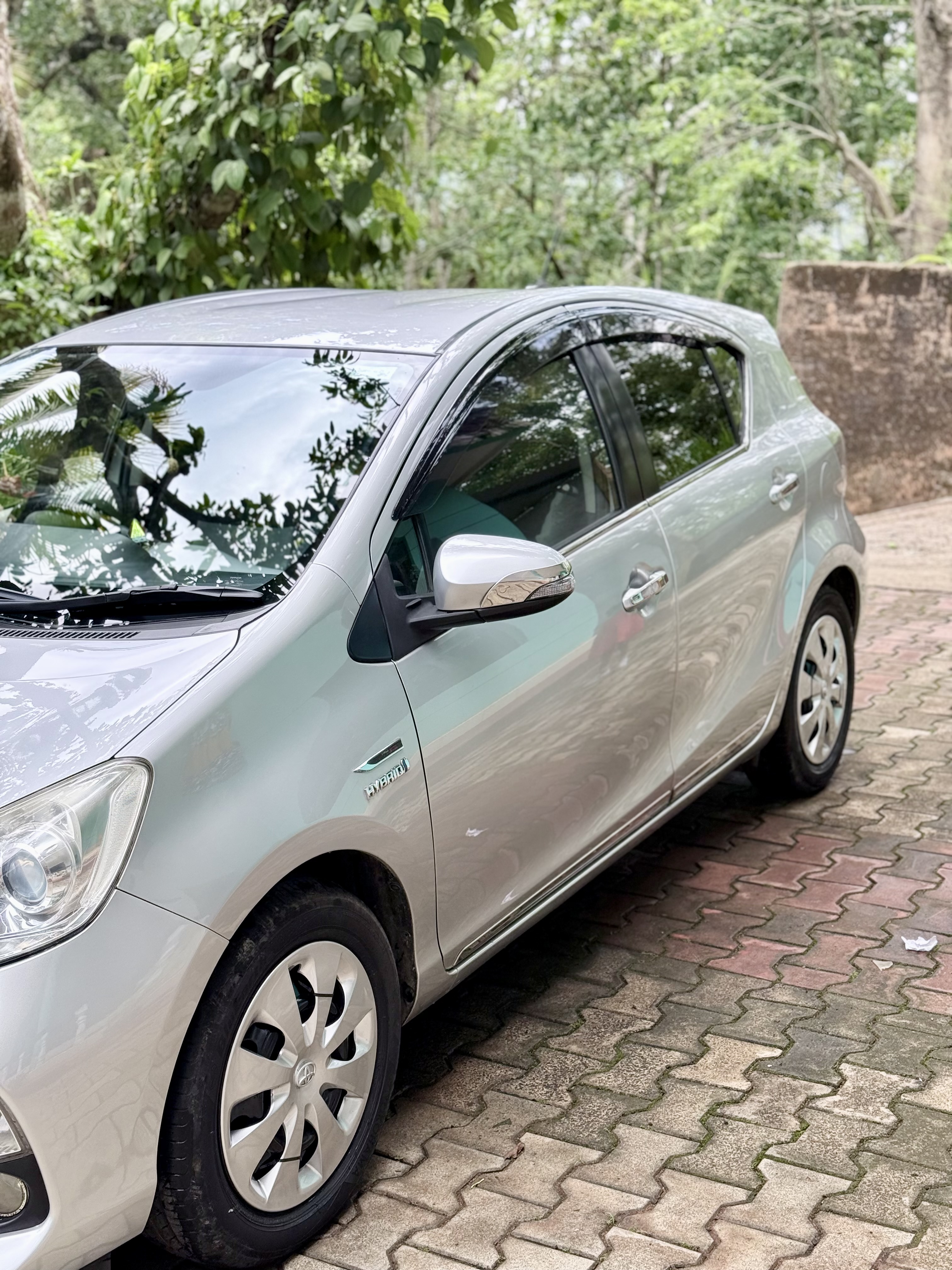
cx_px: 476
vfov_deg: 39.7
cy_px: 635
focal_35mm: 48
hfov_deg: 30.3
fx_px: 1760
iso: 80
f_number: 1.78
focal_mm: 6.76
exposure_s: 1/802
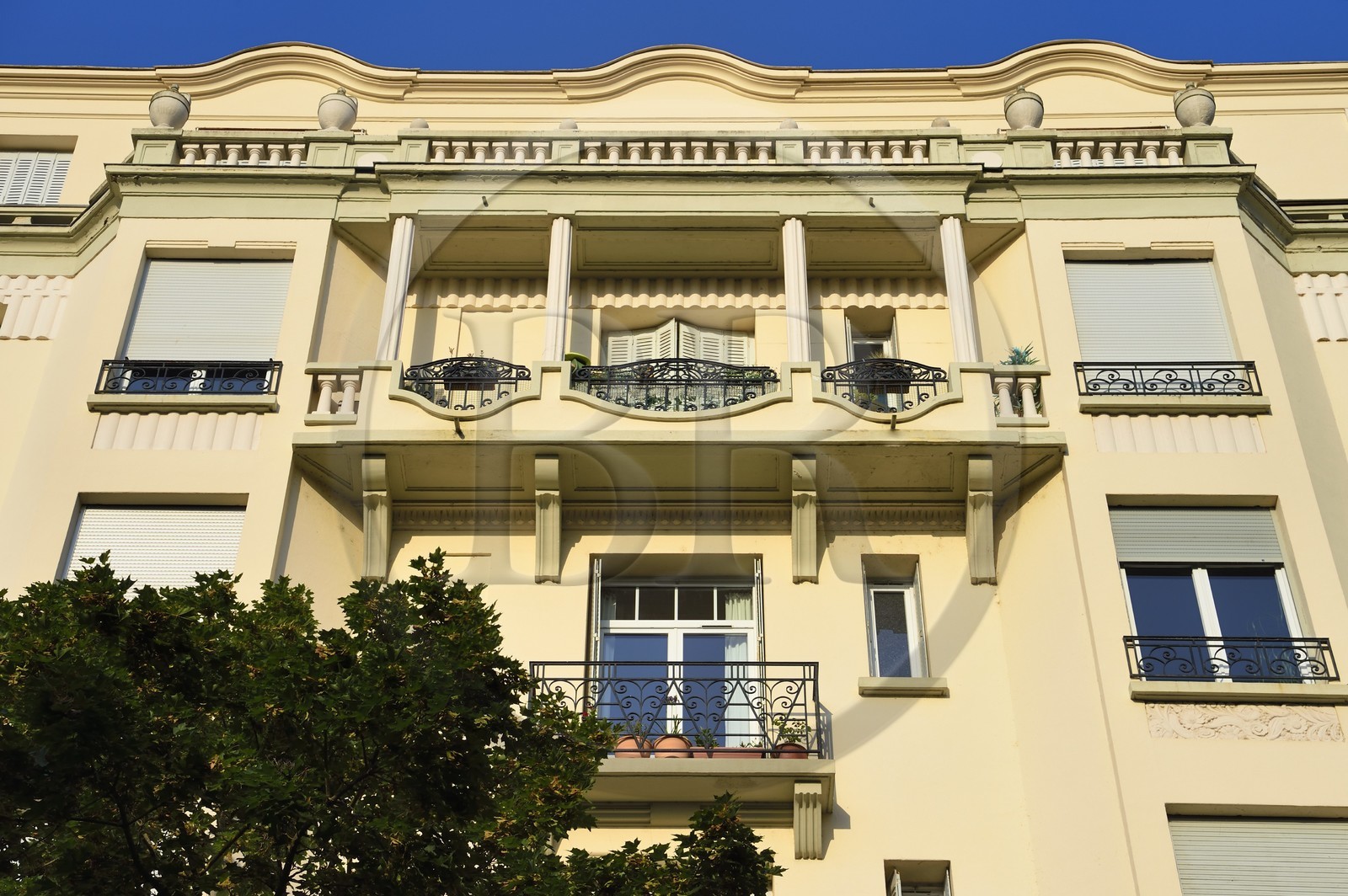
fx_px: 2320
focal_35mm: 62
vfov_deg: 21.9
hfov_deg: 32.4
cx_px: 674
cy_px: 448
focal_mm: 62
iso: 200
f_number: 11
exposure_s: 1/250
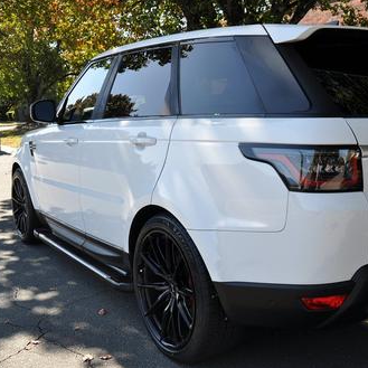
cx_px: 267
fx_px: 469
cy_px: 183
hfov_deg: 41.8
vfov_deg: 42.8
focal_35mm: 39
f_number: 7.1
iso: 200
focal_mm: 20
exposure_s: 1/200
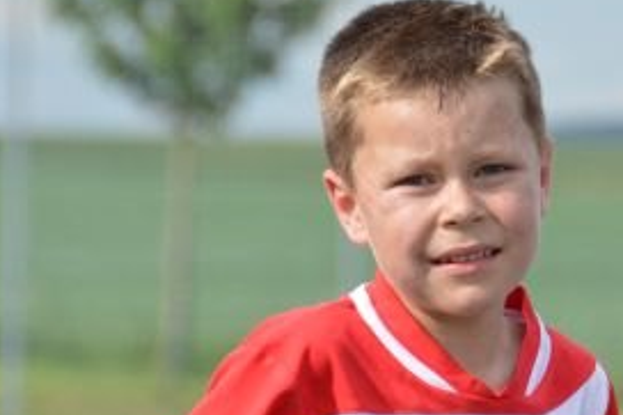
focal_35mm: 497
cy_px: 279
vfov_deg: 2.8
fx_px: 8595
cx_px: 550
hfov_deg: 4.1
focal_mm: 150
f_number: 5.6
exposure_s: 1/1000
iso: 400
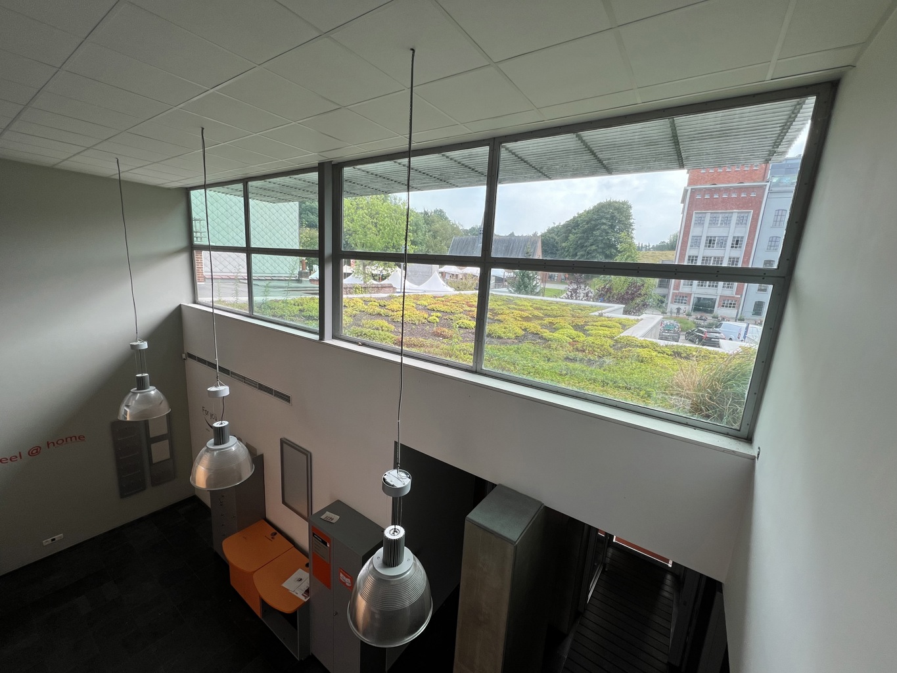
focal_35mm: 13
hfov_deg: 106.2
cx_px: 448
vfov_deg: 89.9
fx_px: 337
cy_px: 336
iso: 32
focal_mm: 1.57
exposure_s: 1/209
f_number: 1.8
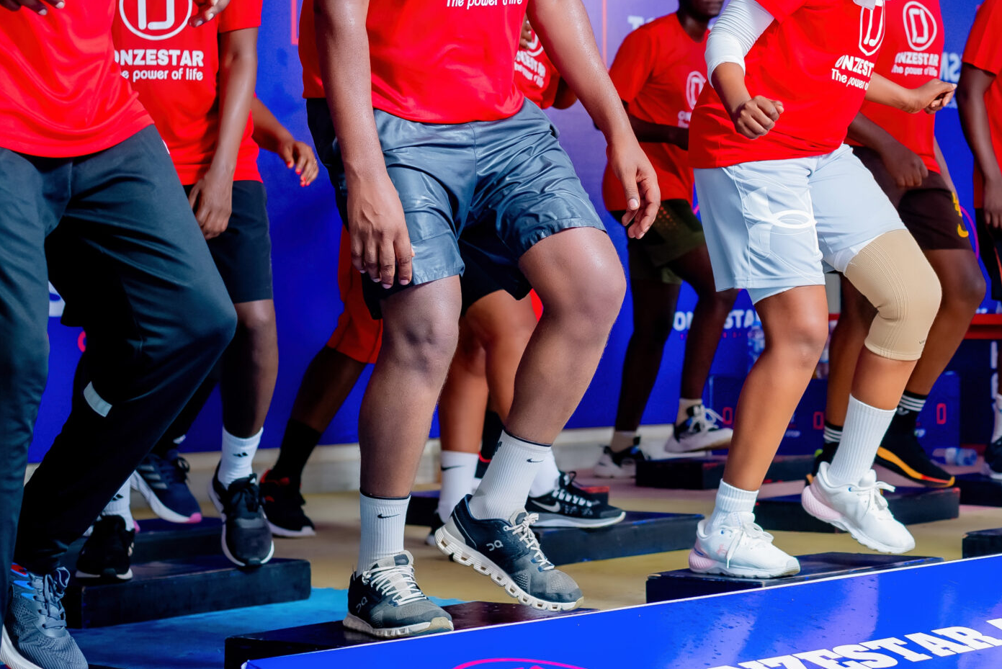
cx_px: 793
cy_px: 135
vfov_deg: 14.8
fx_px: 2562
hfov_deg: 21.9
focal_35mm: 92
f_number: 3.5
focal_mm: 50
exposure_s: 1/160
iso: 500
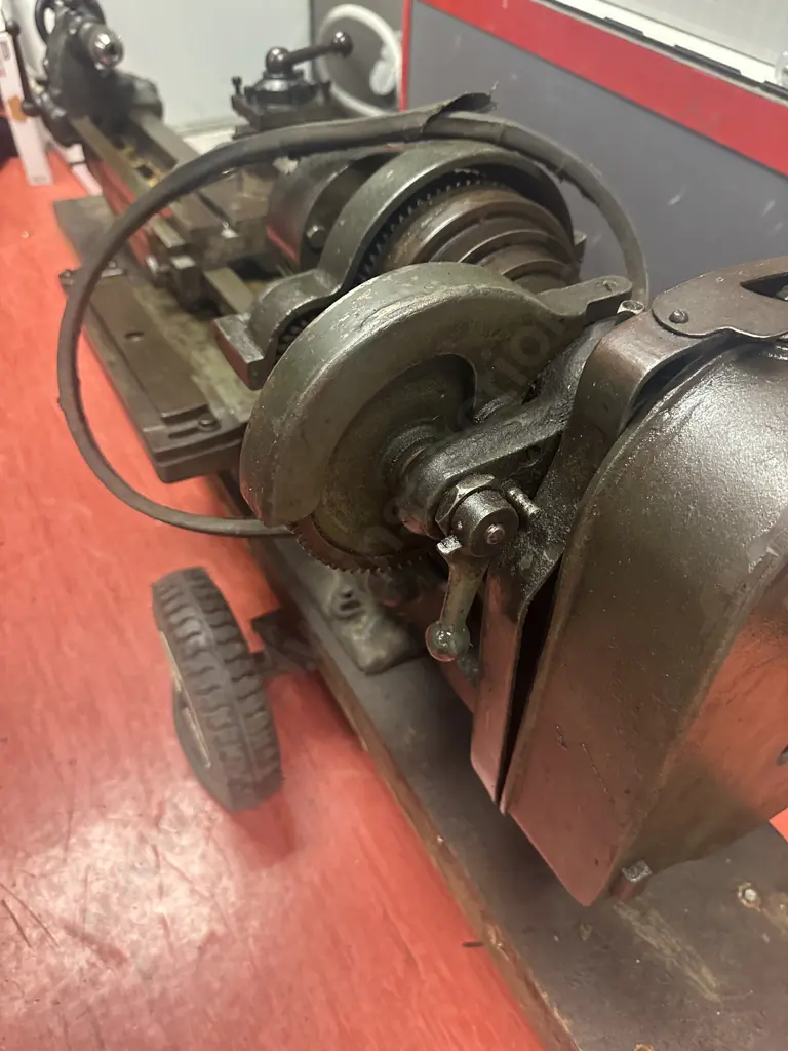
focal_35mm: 24
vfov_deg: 71.6
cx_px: 394
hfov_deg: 56.8
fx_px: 728
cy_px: 526
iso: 800
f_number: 1.78
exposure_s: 1/50
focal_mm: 6.86
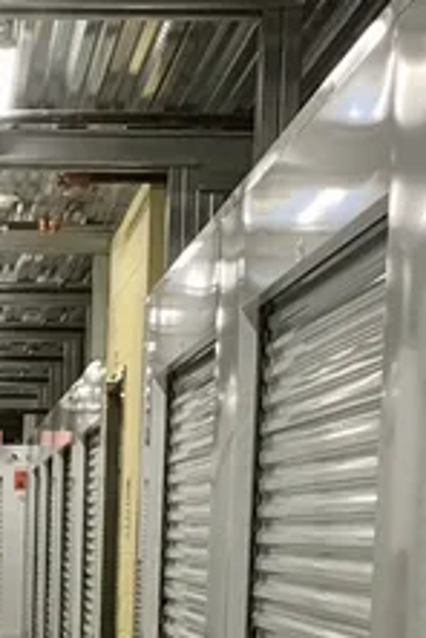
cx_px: -66
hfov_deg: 11.1
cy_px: 842
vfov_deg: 15.9
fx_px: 2165
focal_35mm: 122
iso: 100
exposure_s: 1/121
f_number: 1.8
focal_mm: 4.25
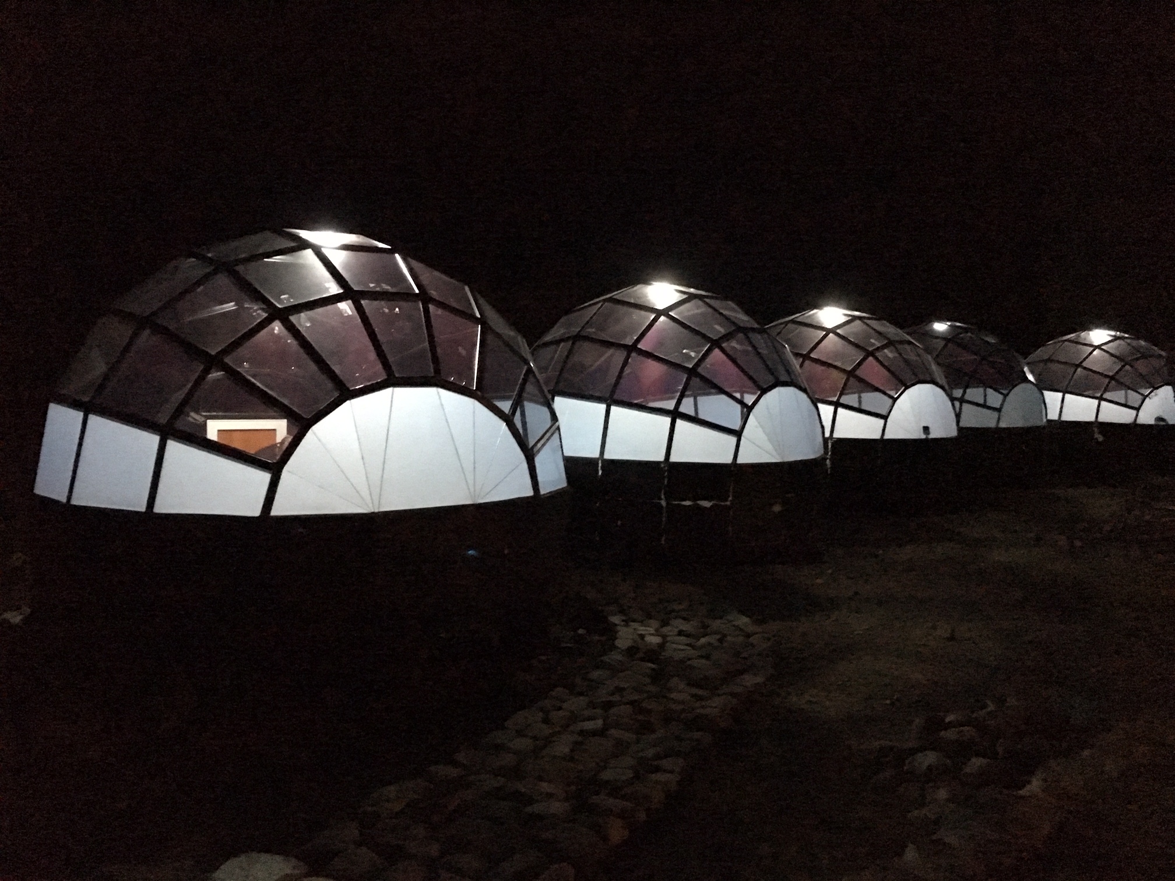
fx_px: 984
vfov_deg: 48.2
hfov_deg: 61.7
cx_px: 588
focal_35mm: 29
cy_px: 440
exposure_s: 1/15
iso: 2000
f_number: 2.2
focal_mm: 4.15
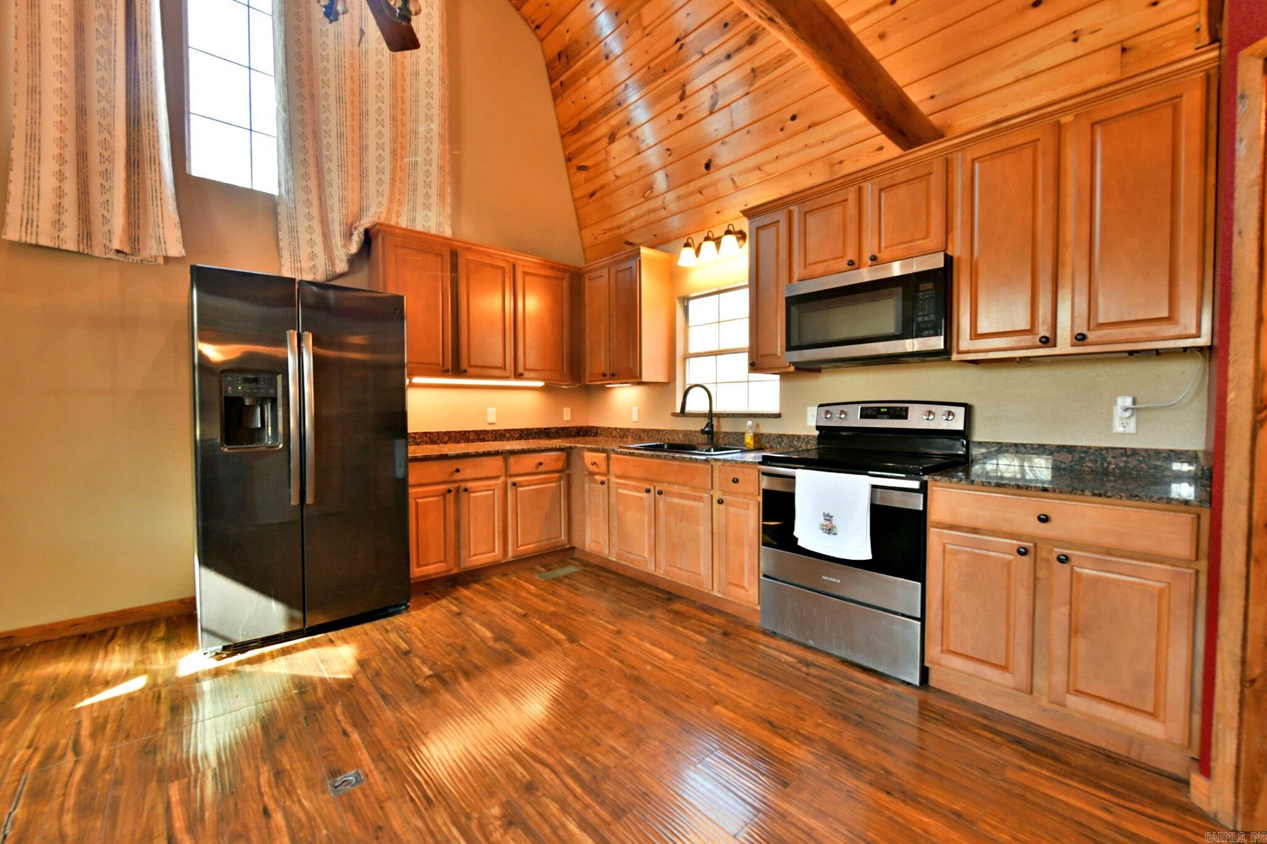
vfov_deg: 81.2
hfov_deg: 104.3
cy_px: 422
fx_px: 493
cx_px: 634
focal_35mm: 14
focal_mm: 14
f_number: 5.6
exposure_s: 1/125
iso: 2500
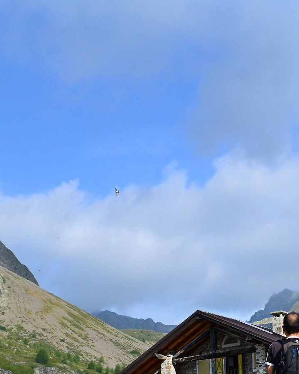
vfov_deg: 27.1
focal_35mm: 68
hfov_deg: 22.4
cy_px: 328
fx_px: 752
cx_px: 186
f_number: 11
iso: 400
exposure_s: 1/400
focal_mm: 18
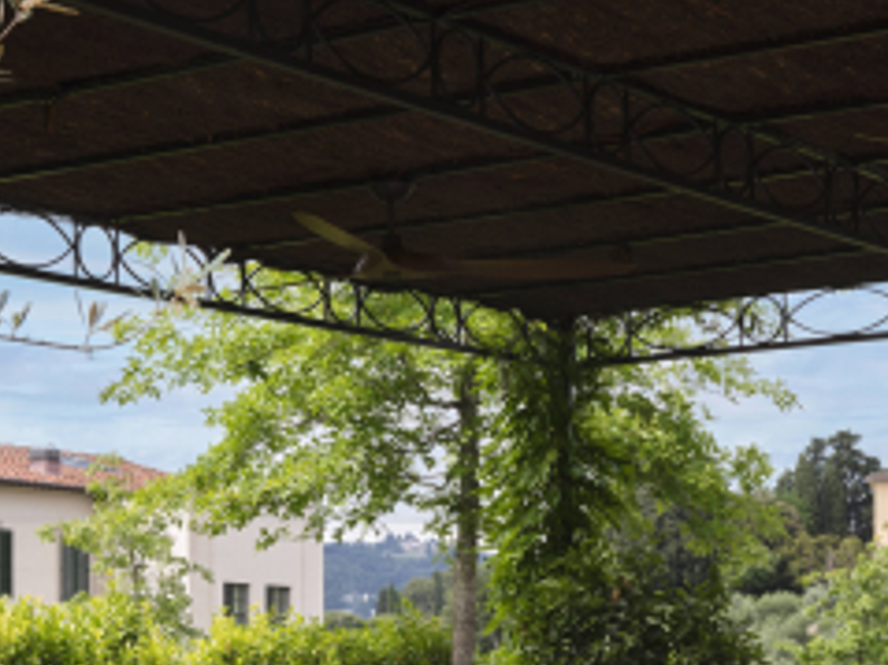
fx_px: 2513
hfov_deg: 20.0
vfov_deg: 14.9
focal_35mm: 98
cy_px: 628
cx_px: 386
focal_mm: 49
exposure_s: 1/200
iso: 400
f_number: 16
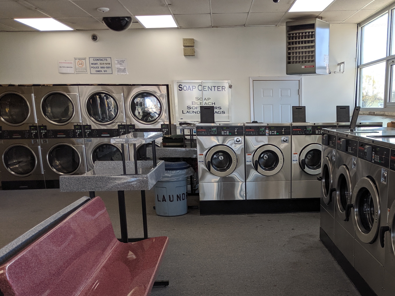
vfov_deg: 35.4
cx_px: 288
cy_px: 213
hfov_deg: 45.4
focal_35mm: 40
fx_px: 456
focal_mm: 4.44
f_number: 1.8
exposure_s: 1/411
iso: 70
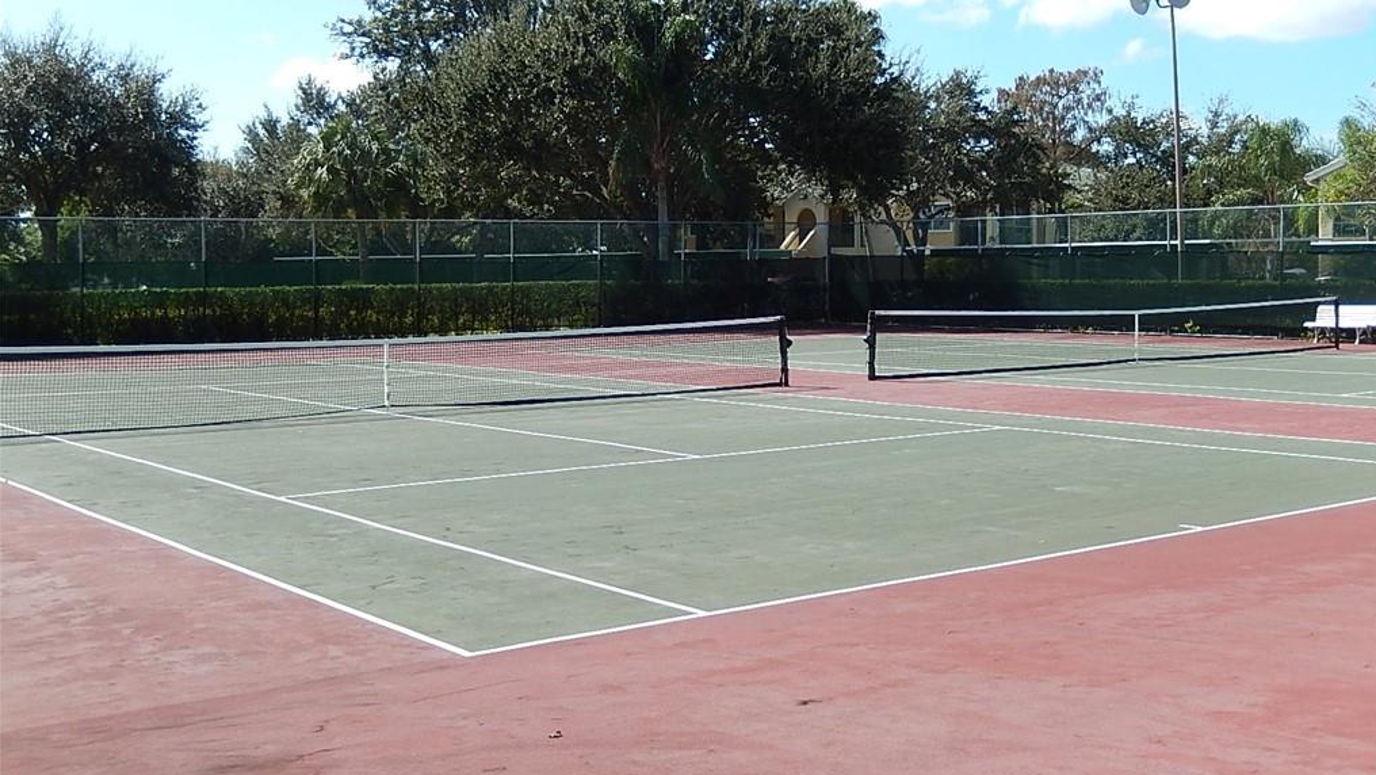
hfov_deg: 45.5
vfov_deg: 26.5
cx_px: 692
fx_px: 1642
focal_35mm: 45
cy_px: 303
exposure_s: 1/640
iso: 125
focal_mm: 7.3
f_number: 4.2
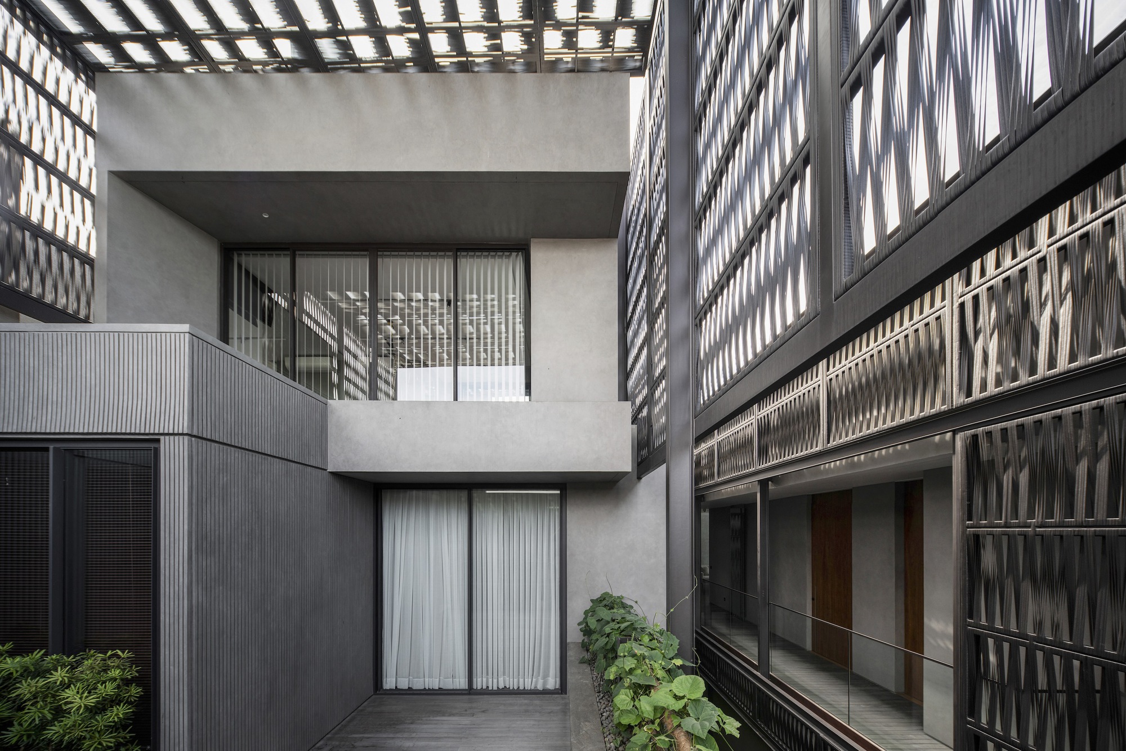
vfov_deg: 70.5
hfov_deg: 93.3
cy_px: 376
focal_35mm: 17
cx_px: 563
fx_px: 532
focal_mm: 17
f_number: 8
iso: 500
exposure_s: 1/100
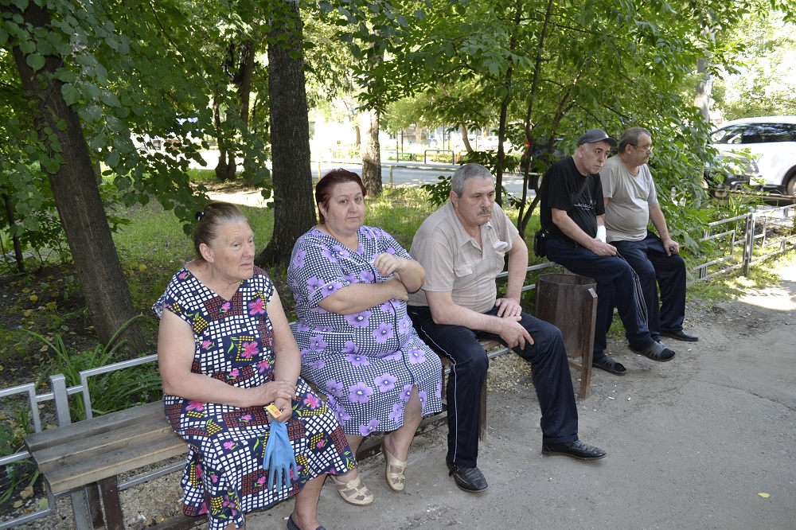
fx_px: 597
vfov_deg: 47.9
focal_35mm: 27
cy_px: 265
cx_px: 398
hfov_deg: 67.4
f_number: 4
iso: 360
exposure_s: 1/125
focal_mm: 18
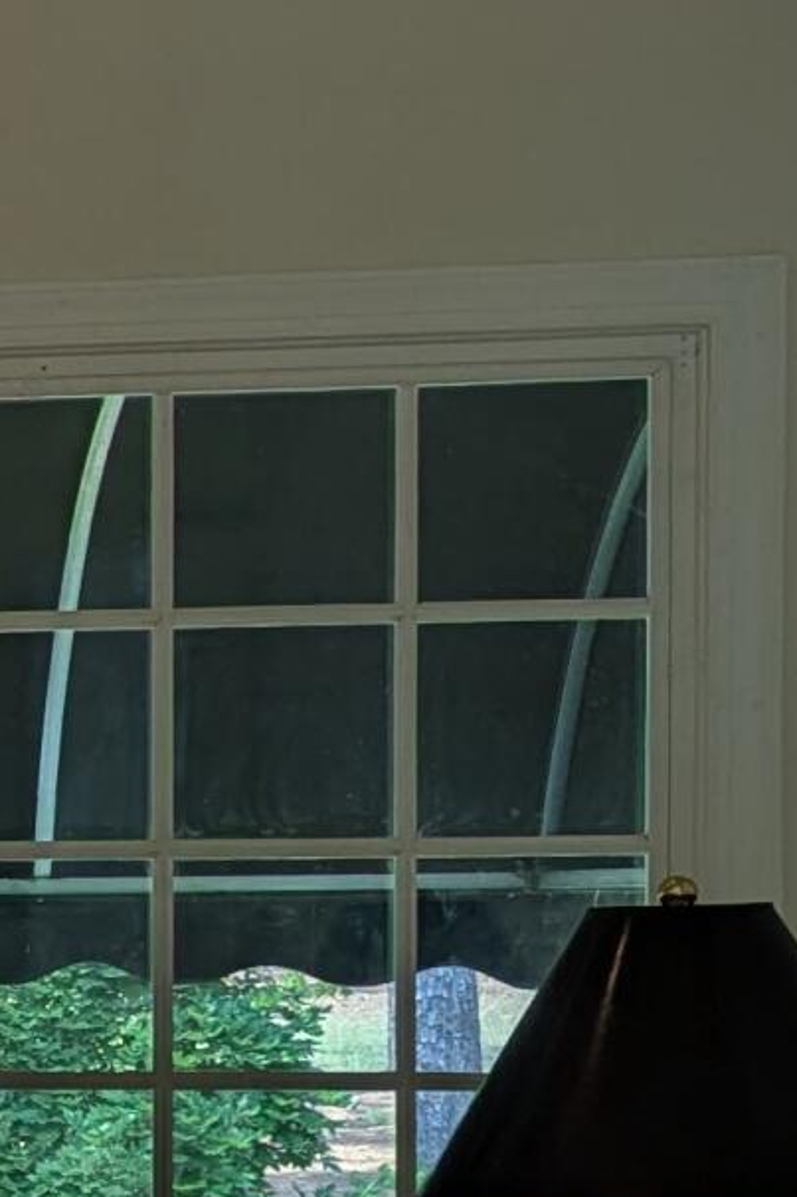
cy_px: 983
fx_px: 4120
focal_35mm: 124
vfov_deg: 16.4
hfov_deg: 9.1
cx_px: -1497
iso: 43
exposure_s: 1/351
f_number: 1.85
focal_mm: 6.81
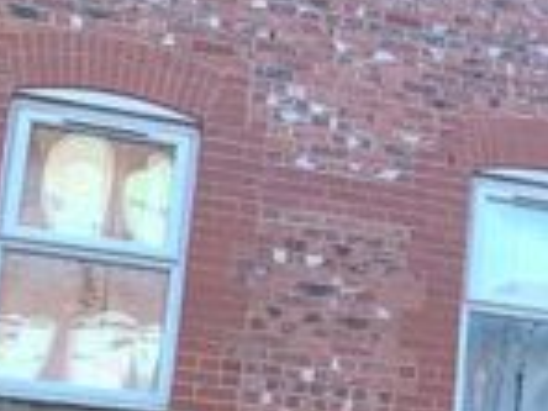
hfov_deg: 14.3
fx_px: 1947
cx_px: 970
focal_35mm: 123
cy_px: 265
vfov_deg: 12.0
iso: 25
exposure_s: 1/789
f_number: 1.8
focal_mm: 4.25
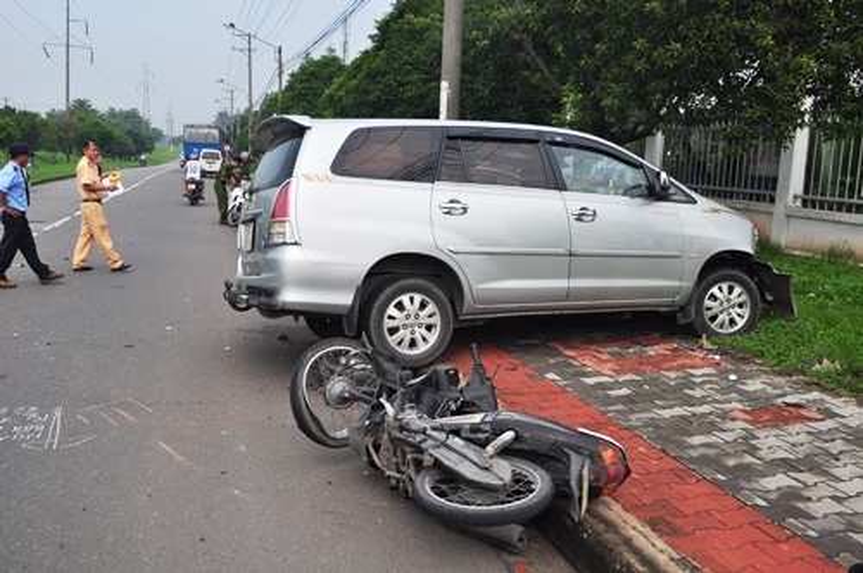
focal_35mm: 33
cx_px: 432
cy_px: 286
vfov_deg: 39.9
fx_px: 790
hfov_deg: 57.3
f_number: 10
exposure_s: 1/400
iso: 400
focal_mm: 22
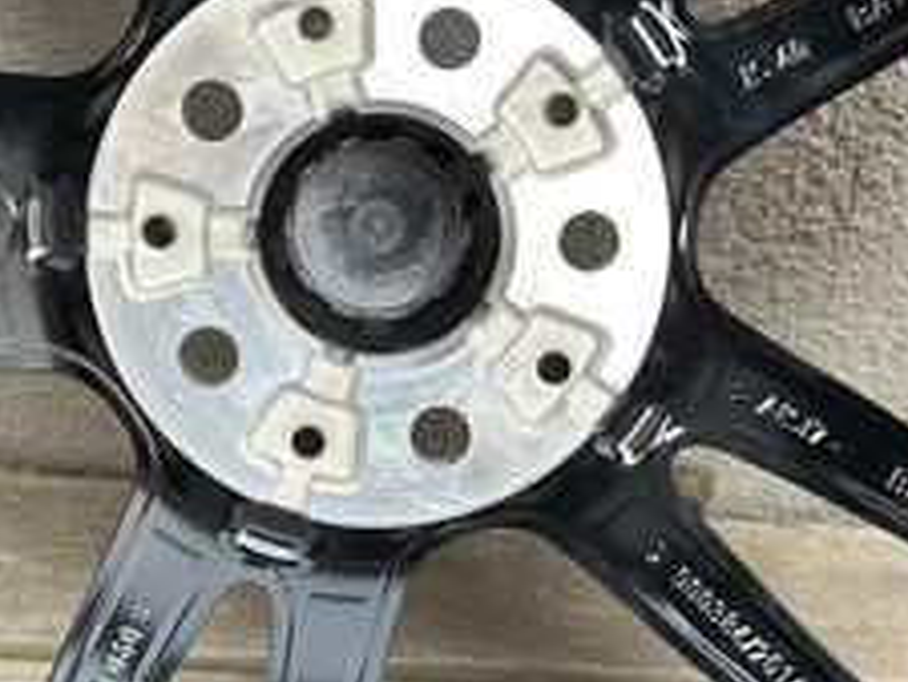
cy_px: 210
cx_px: 379
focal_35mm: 48
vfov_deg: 30.0
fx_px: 1260
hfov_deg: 39.5
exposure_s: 1/60
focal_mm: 6.86
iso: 250
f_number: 1.78
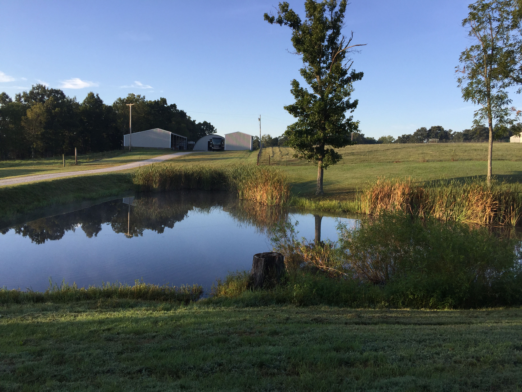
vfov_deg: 48.2
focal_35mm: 29
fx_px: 437
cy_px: 196
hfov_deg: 61.7
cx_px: 261
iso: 32
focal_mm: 4.15
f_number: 2.2
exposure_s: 1/746
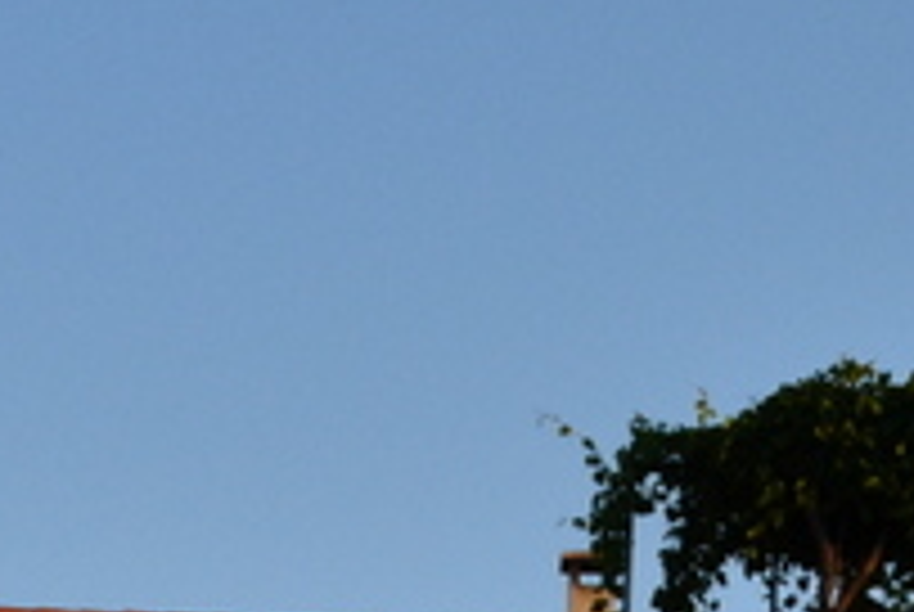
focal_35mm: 189
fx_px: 4805
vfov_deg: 7.2
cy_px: -148
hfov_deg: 10.8
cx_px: 851
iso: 400
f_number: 10
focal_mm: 32
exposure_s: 1/250
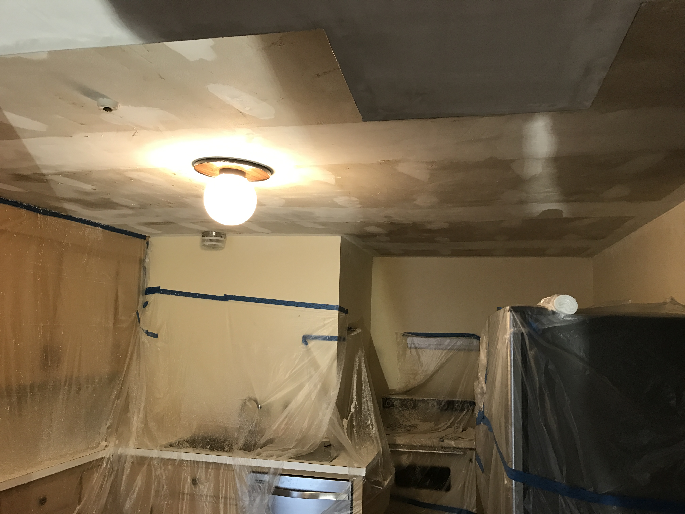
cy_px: 257
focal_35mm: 28
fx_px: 554
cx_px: 342
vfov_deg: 49.7
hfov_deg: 63.4
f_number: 1.8
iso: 40
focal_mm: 3.99
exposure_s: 1/17
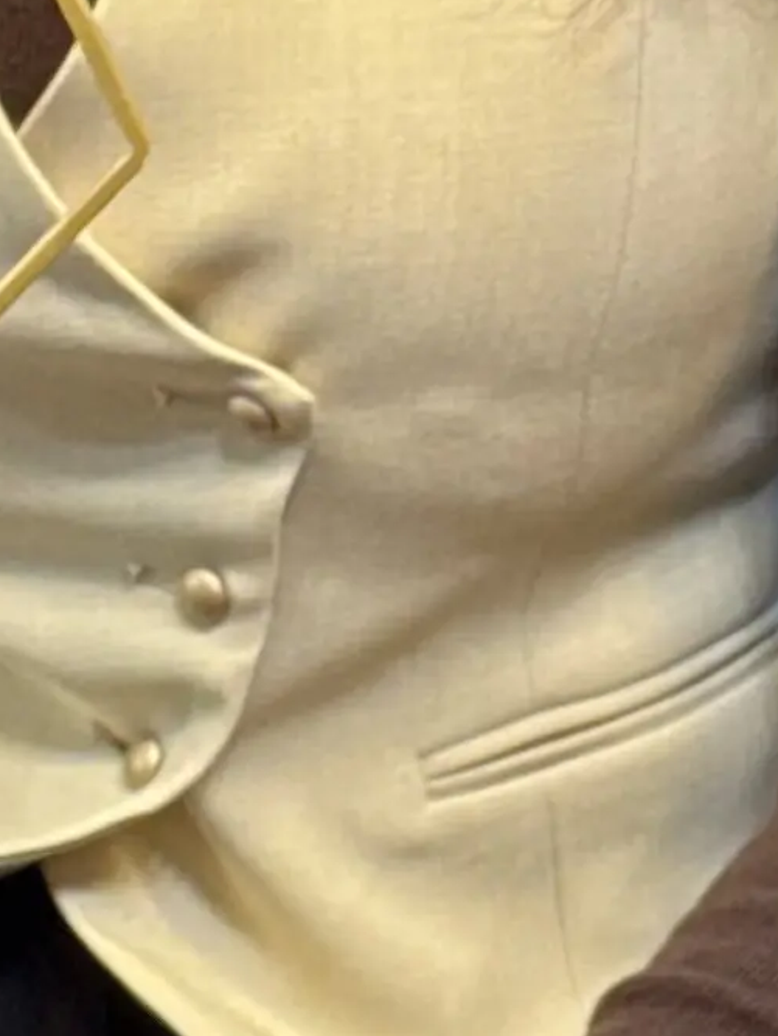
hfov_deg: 5.1
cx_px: 53
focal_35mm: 290
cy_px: 284
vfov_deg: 6.8
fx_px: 8682
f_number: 1.78
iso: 200
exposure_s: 1/50
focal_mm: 6.76
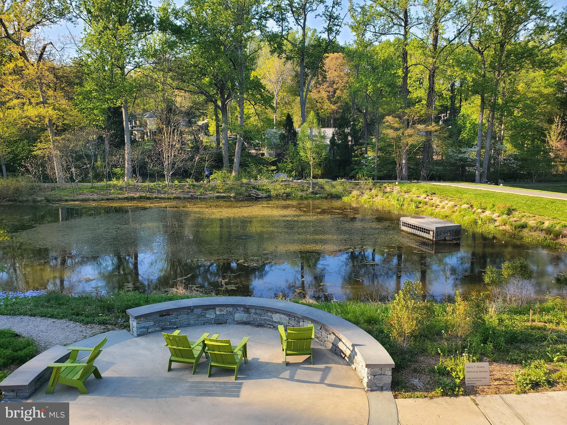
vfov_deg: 53.1
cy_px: 212
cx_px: 284
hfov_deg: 67.3
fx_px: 426
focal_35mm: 26
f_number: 2.4
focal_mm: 4.3
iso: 50
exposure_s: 1/276
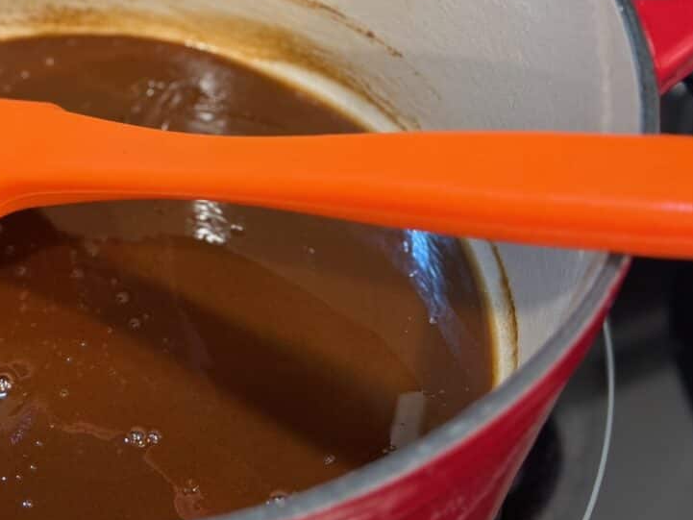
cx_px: 161
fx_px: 1642
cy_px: 183
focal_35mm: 82
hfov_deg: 23.6
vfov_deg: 18.0
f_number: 1.78
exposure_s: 1/40
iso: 200
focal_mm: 6.76
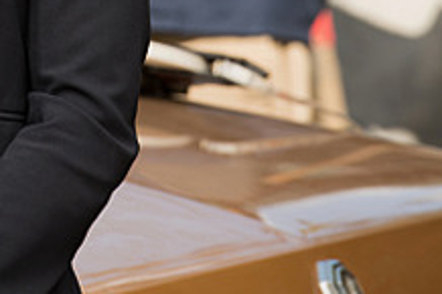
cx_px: 61
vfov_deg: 1.9
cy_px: -211
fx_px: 8796
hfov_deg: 2.9
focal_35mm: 717
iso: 100
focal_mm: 200
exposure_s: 1/160
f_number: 10
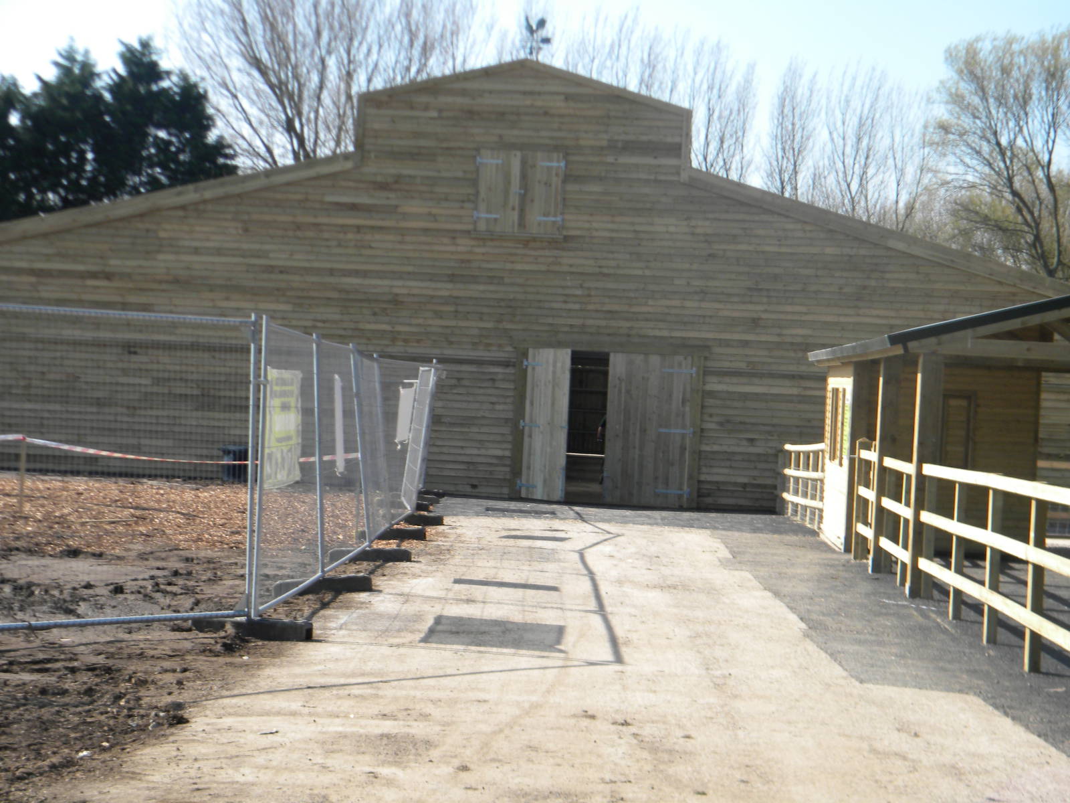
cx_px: 535
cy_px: 402
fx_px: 2071
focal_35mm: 67
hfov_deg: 29.0
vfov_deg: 21.9
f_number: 4.3
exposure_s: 1/370
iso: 80
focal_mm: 12.2
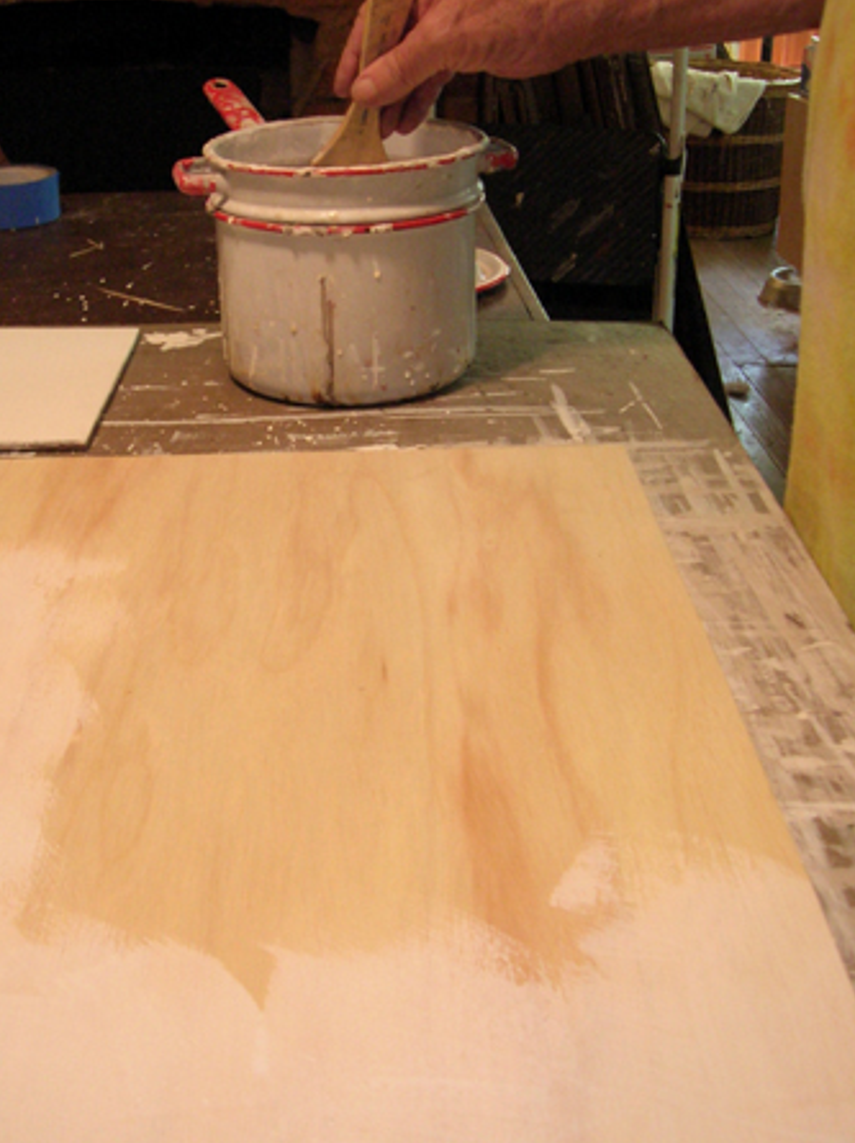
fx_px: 1451
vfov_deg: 43.0
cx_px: 330
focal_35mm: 44
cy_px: 534
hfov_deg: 32.7
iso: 200
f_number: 2.9
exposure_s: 1/16.6
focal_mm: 5.7
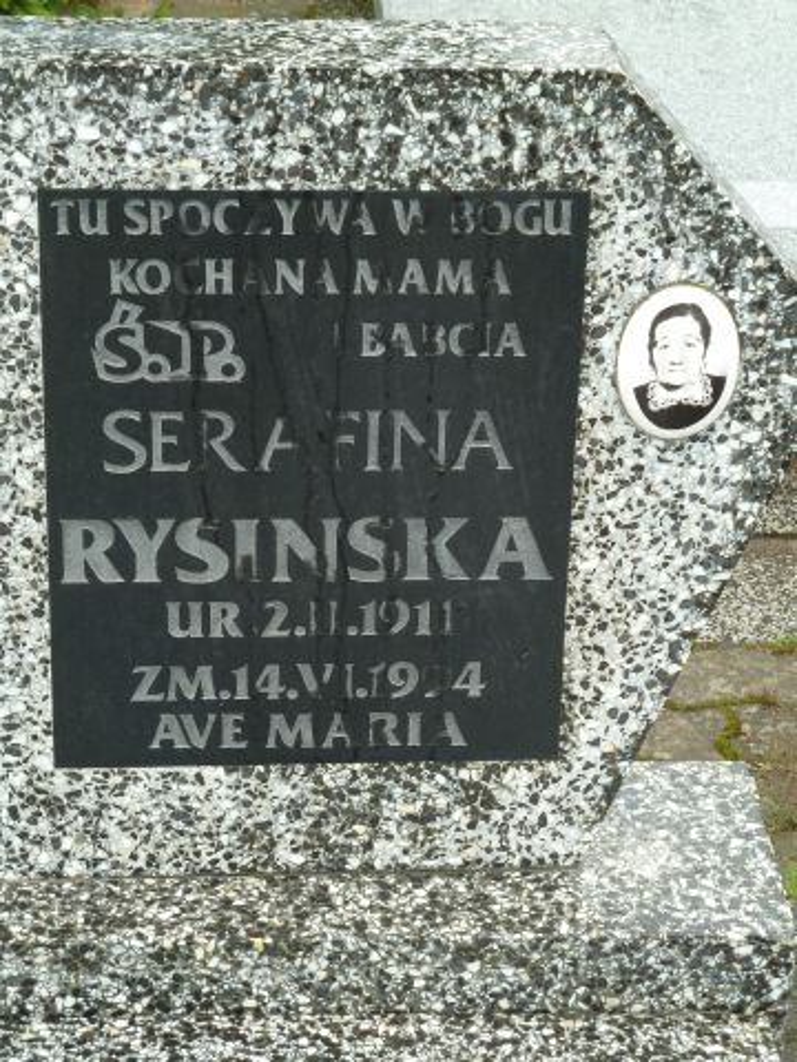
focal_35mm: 104
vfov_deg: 18.9
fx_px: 3193
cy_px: 531
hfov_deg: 14.2
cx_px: 398
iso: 80
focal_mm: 17
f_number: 4.3
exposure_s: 1/50
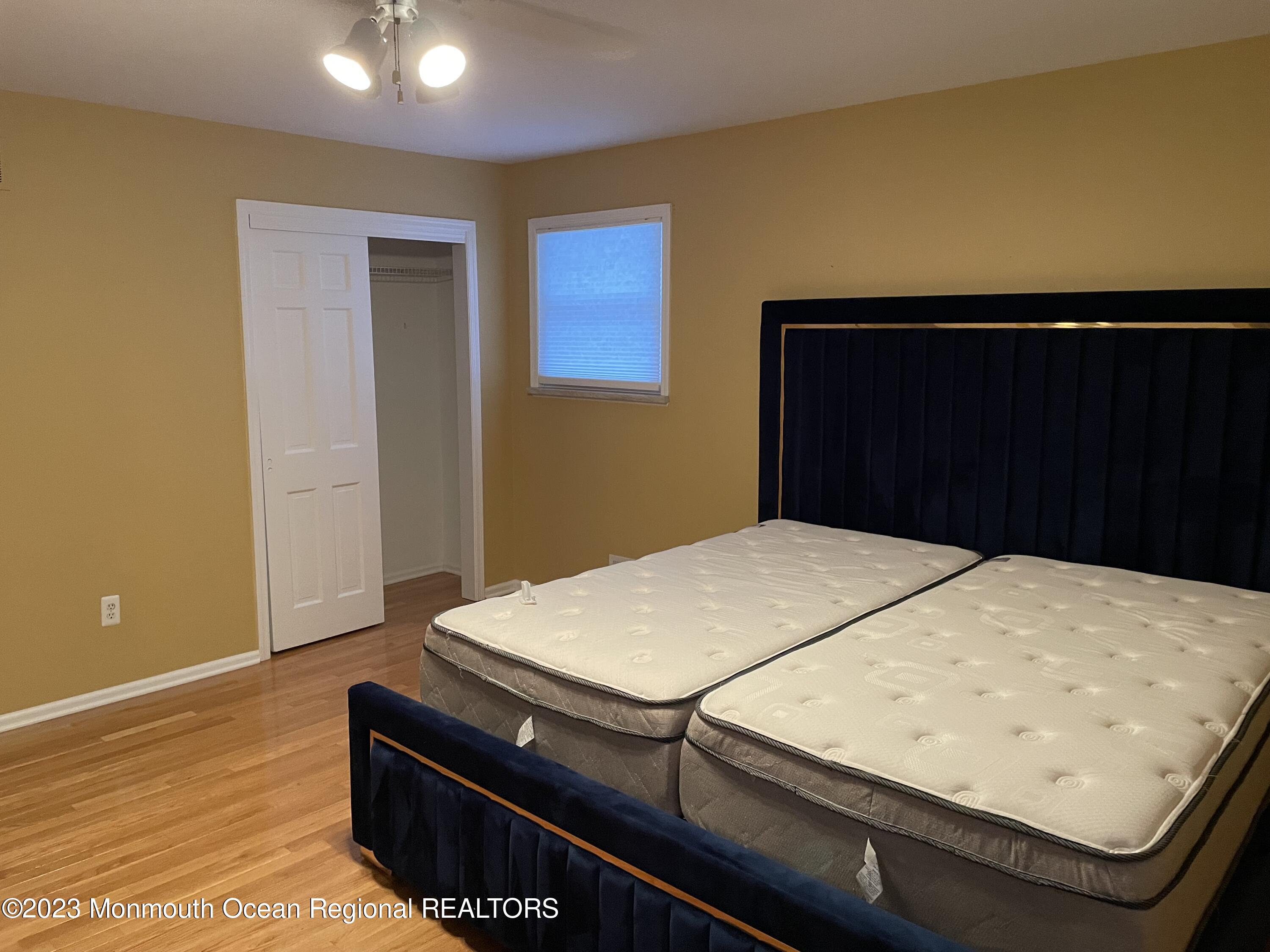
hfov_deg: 67.3
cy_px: 476
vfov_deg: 53.1
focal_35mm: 26
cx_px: 635
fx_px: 954
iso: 400
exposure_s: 1/60
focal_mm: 4.2
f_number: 1.6
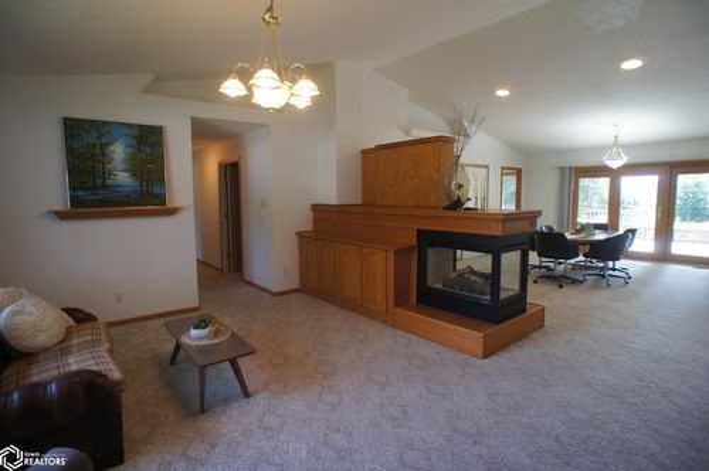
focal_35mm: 24
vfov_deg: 53.0
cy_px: 236
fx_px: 472
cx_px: 354
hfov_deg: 73.8
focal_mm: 16
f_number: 3.2
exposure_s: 1/40
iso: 200
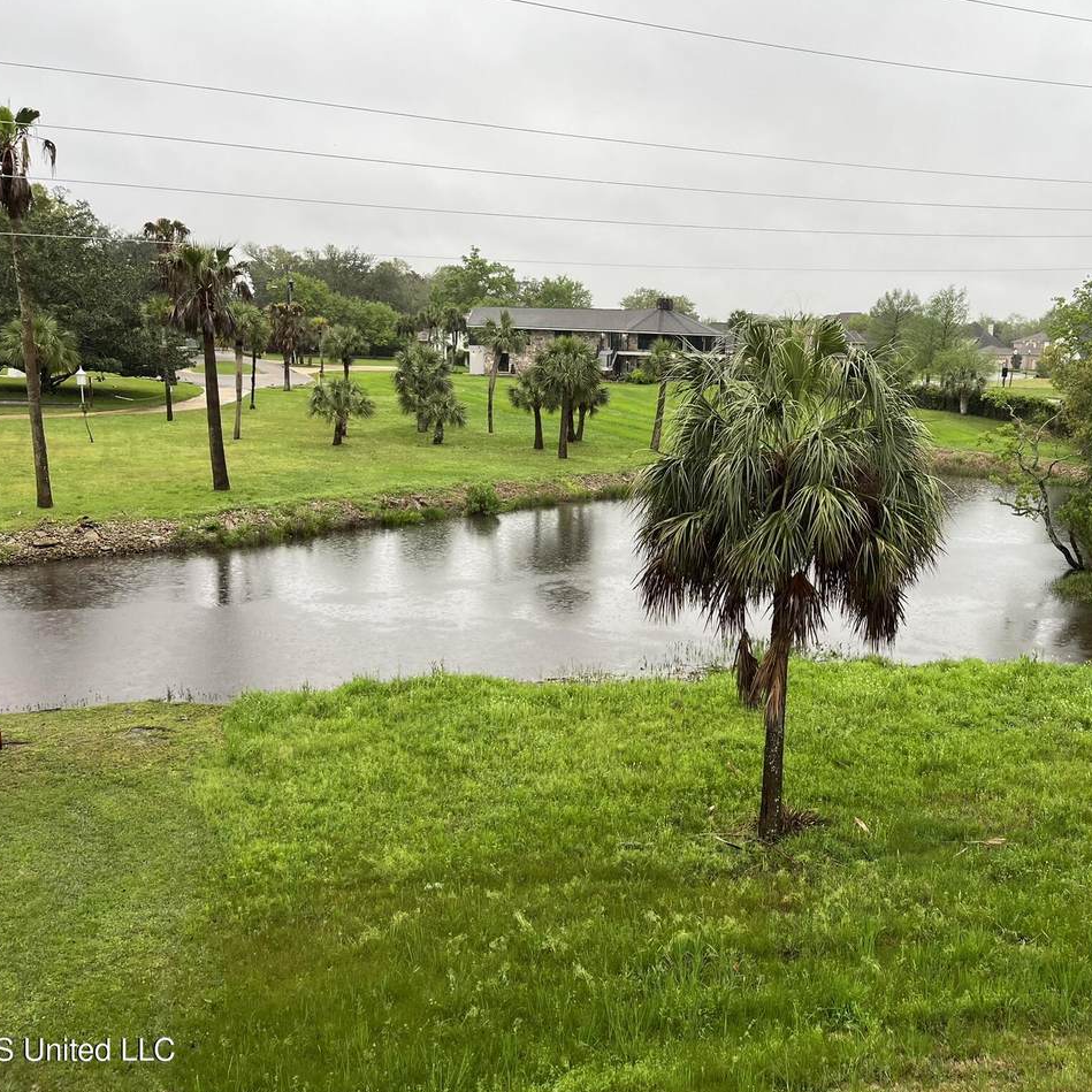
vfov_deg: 52.5
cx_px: 684
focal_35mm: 31
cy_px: 548
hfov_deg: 52.0
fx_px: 1106
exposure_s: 1/169
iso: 40
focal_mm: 5.1
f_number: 1.6
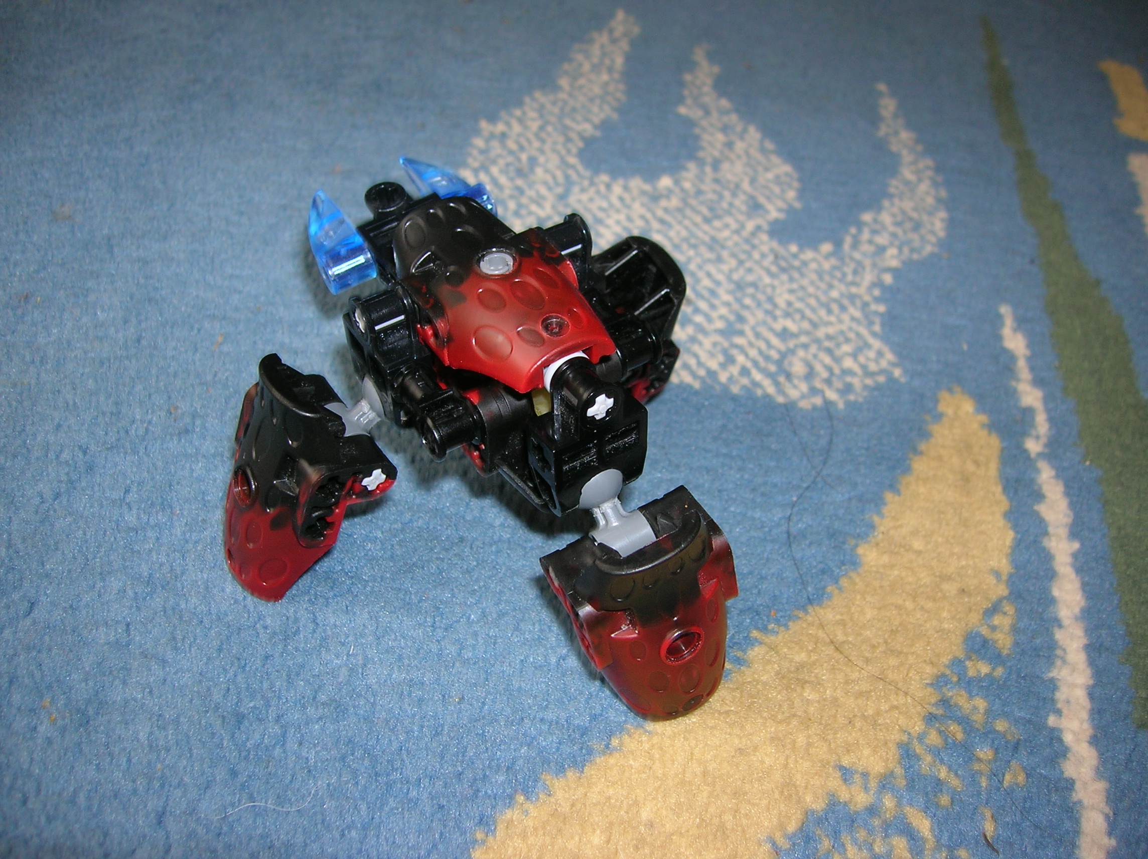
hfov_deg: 54.0
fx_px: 1127
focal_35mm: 34
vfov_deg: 41.7
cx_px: 574
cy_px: 430
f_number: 2.9
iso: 50
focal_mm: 5.7
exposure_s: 1/60.1
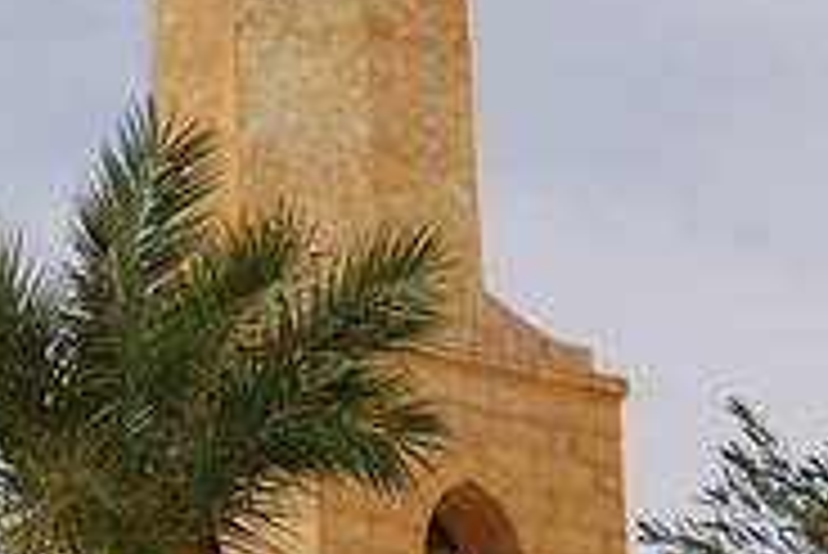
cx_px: -104
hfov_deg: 4.8
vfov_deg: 3.2
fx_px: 9872
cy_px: 86
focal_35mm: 429
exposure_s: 1/640
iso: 100
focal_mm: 75
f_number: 6.3
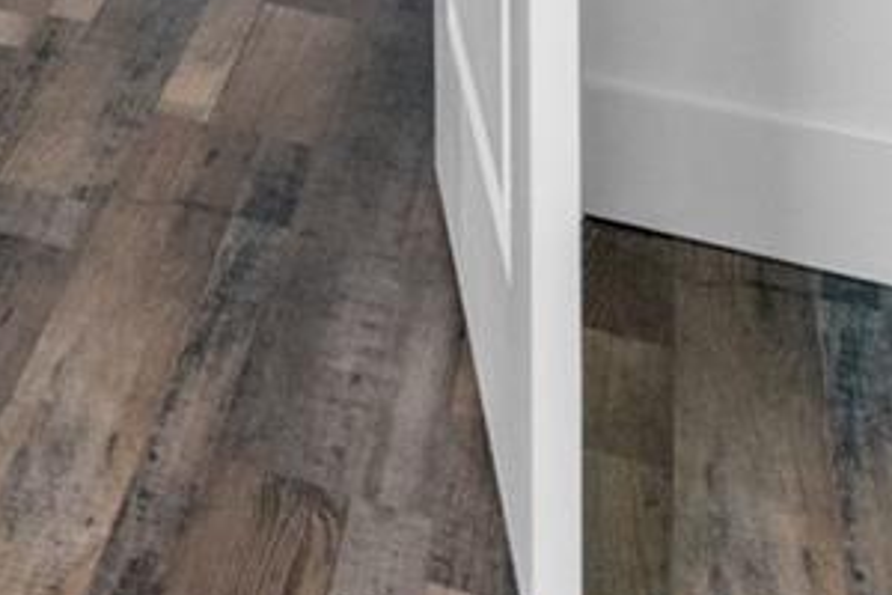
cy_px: -872
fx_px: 1982
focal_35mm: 80
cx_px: -410
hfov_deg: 21.6
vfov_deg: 12.8
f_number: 9
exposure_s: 1/15
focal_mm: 10
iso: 250
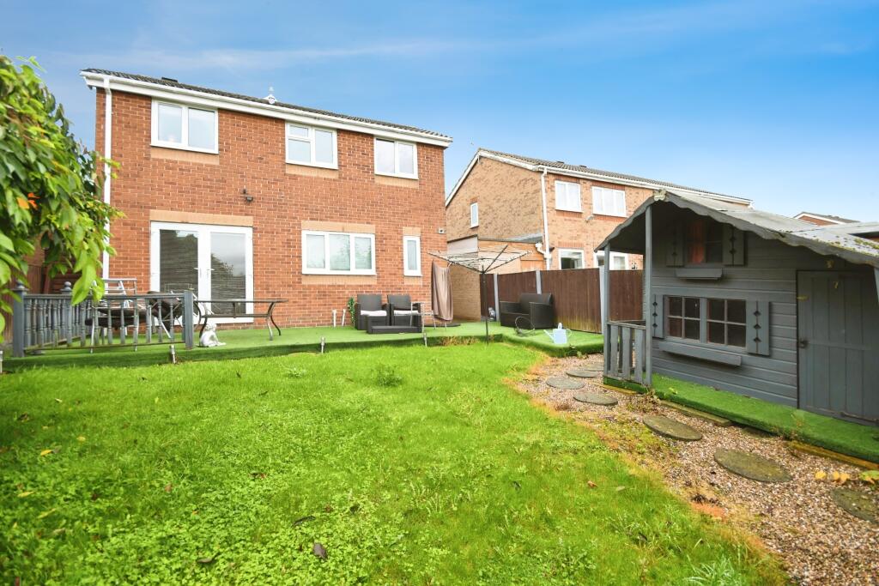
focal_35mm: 15
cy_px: 293
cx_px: 440
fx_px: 366
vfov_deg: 77.3
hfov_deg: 100.4
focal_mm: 10
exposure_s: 1/125
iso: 400
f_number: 8
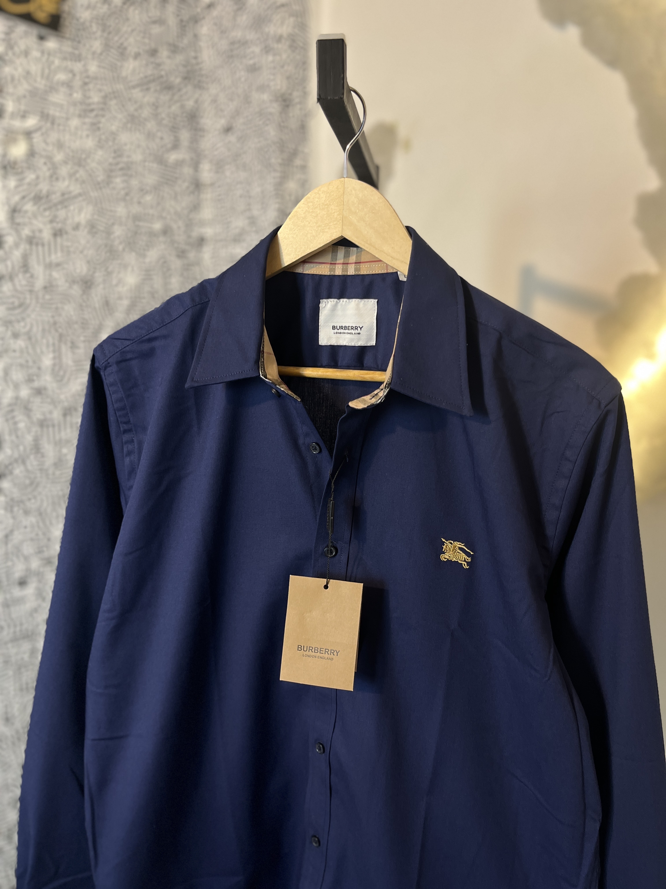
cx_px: 333
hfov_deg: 53.1
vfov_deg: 67.3
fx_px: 667
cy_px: 444
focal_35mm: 26
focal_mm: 5.1
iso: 160
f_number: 1.6
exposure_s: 1/50
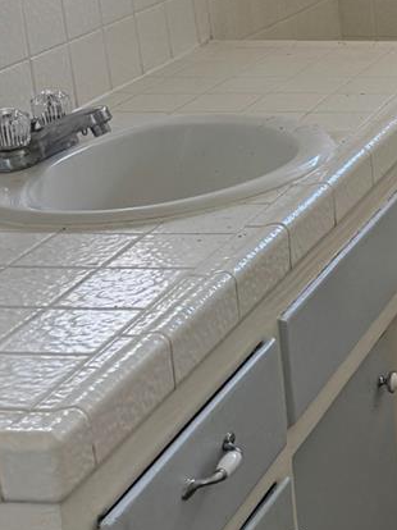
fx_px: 1332
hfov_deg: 14.8
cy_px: 112
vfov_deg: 22.2
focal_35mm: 87
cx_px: 710
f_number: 1.78
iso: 200
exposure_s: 1/121
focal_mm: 6.76
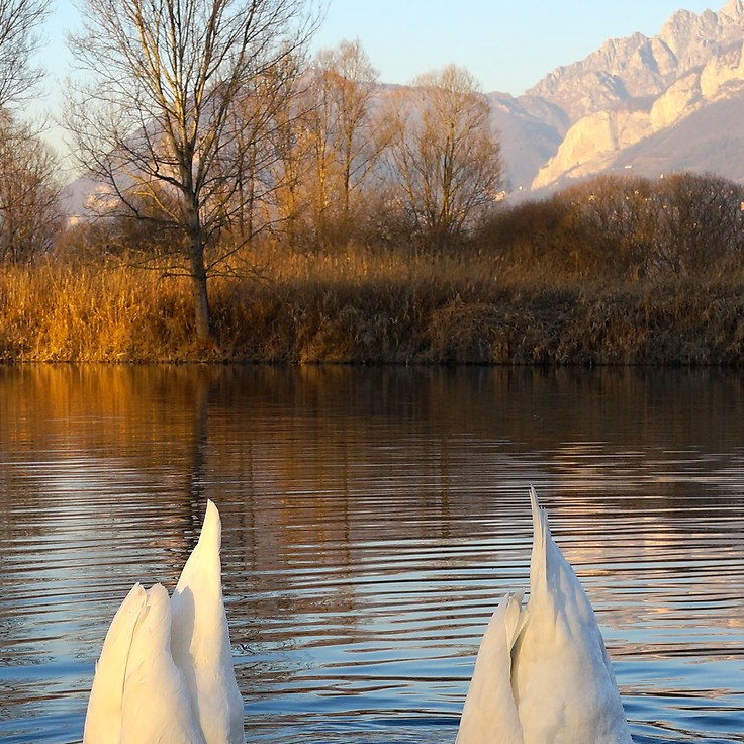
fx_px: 2359
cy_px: 599
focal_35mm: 97
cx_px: 241
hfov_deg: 17.9
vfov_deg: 17.8
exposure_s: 1/400
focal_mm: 35
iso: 250
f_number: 9
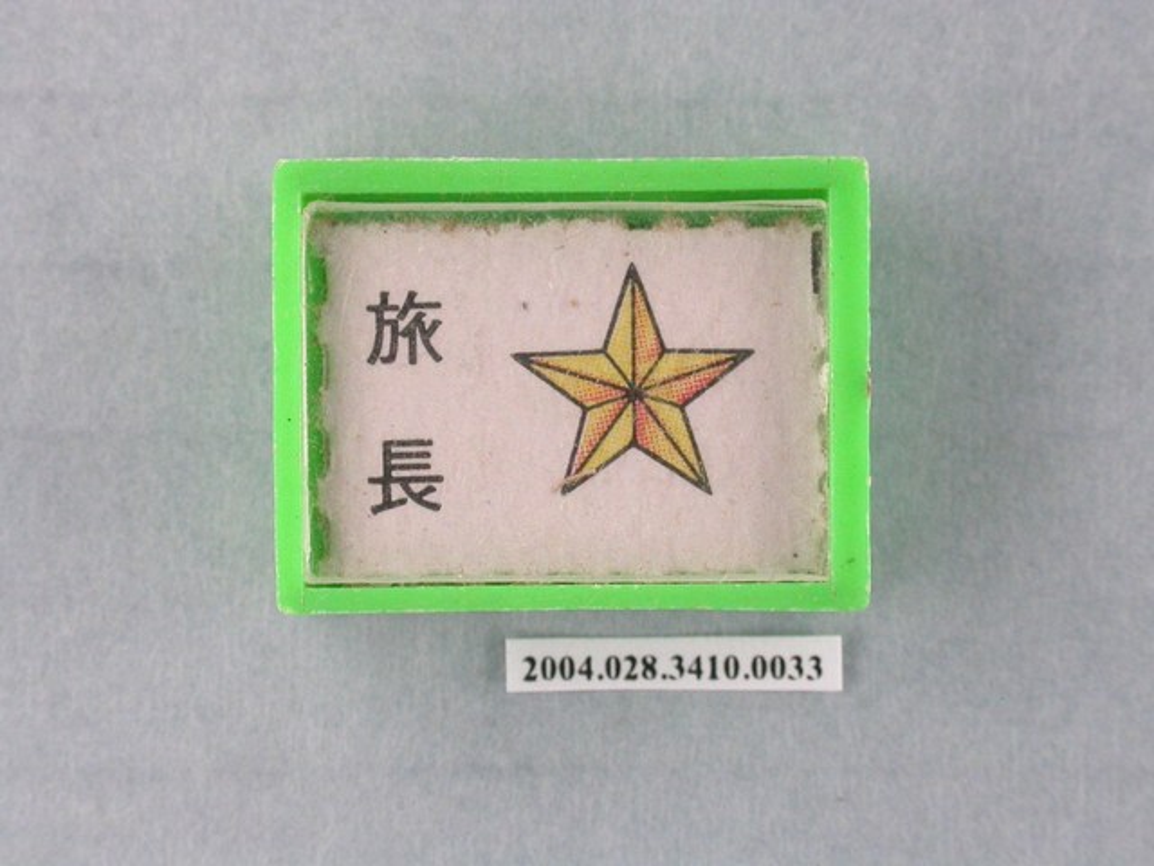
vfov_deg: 10.3
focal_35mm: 144
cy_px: 433
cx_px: 577
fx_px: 4801
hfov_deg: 13.7
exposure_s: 1/30
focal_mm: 29.9
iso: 200
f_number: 6.2
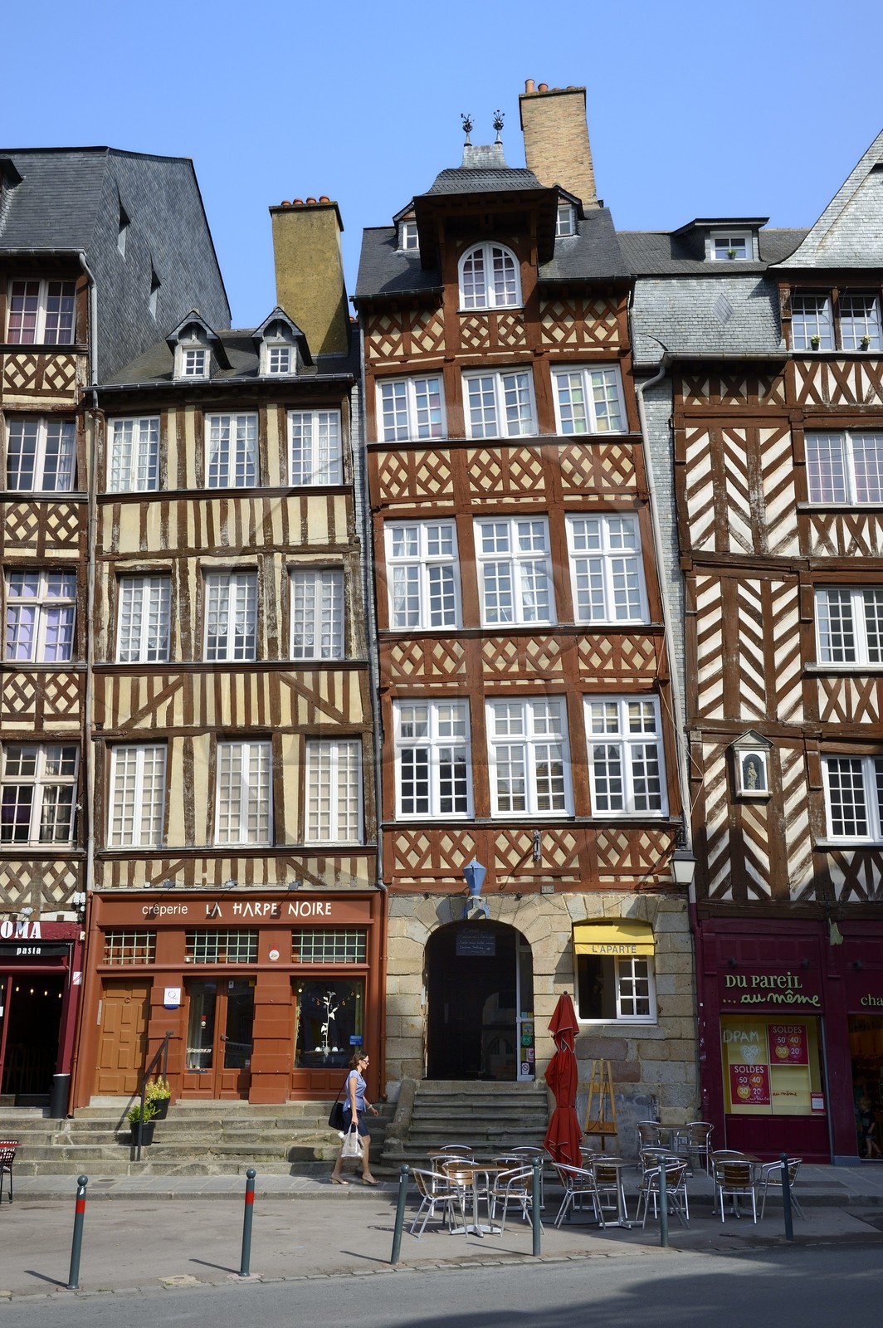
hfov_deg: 36.8
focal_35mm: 36
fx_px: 1327
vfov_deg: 53.2
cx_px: 442
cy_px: 664
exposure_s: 1/250
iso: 200
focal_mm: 36
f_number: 10
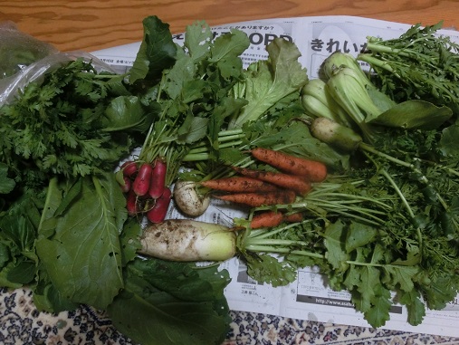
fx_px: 332
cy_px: 172
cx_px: 230
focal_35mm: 25
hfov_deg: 69.4
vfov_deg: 54.9
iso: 800
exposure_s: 1/20
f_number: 3.3
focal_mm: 4.4
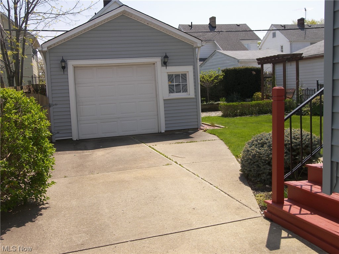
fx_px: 372
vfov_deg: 37.7
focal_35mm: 38
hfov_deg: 49.0
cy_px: 127
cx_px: 170
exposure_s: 1/800
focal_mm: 8
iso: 50
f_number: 3.2
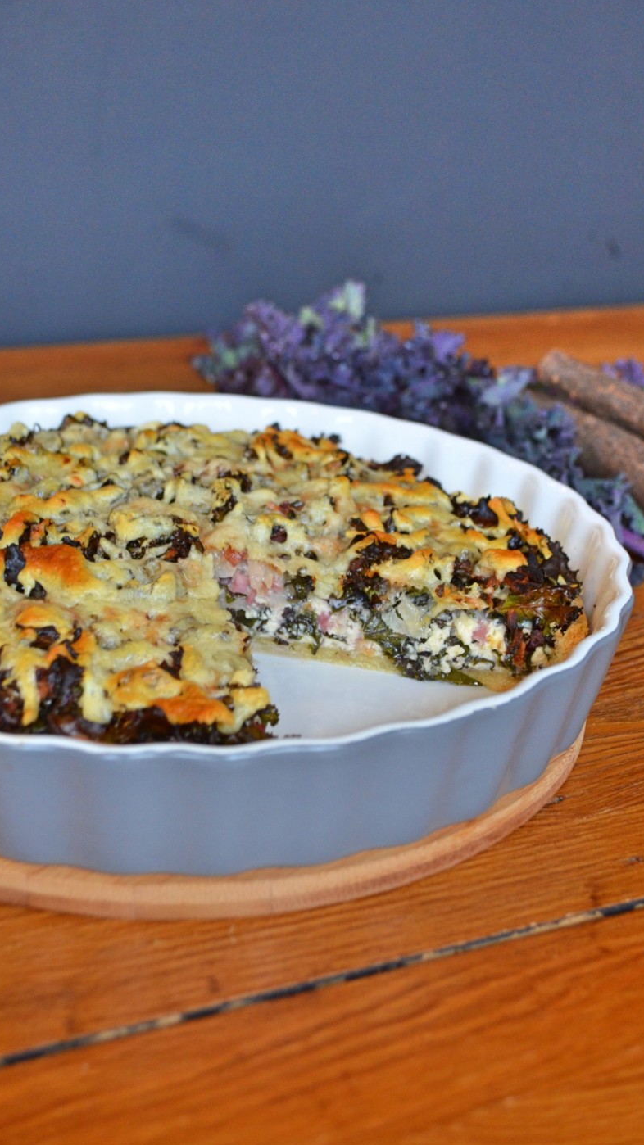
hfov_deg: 22.2
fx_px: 1640
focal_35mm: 54
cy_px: 568
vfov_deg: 38.5
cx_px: 367
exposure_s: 1/30
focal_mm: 34
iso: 1000
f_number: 5
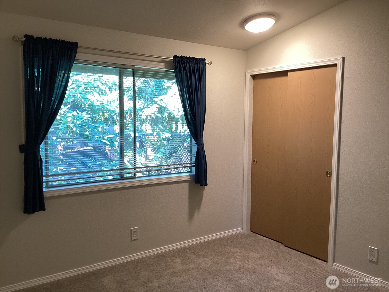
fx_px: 348
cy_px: 146
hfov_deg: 58.4
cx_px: 194
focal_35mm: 31
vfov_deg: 45.4
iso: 160
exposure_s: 1/60
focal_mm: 3.3
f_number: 2.4
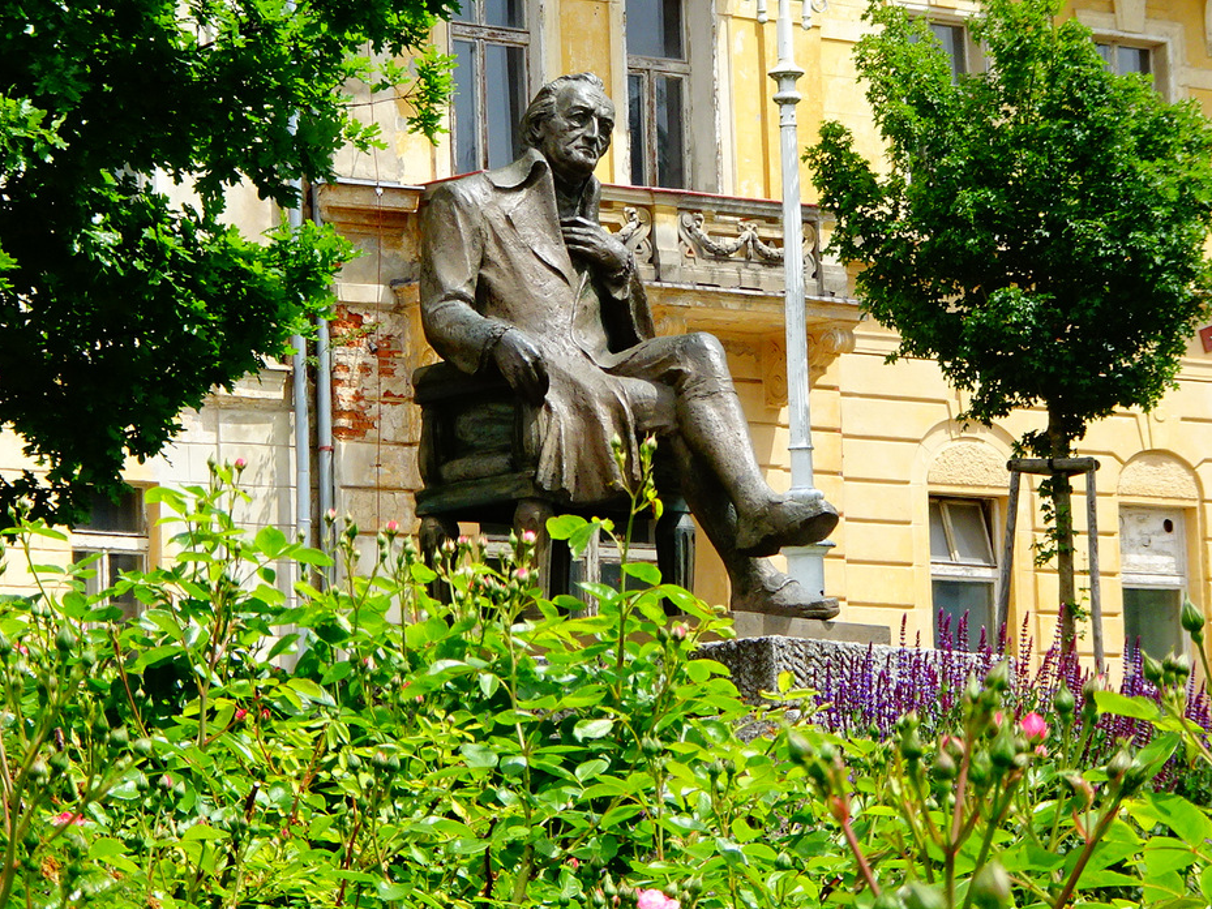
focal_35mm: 155
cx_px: 547
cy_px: 206
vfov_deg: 9.6
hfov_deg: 12.7
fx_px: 5428
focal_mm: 15.45
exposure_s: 1/320
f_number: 5
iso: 80
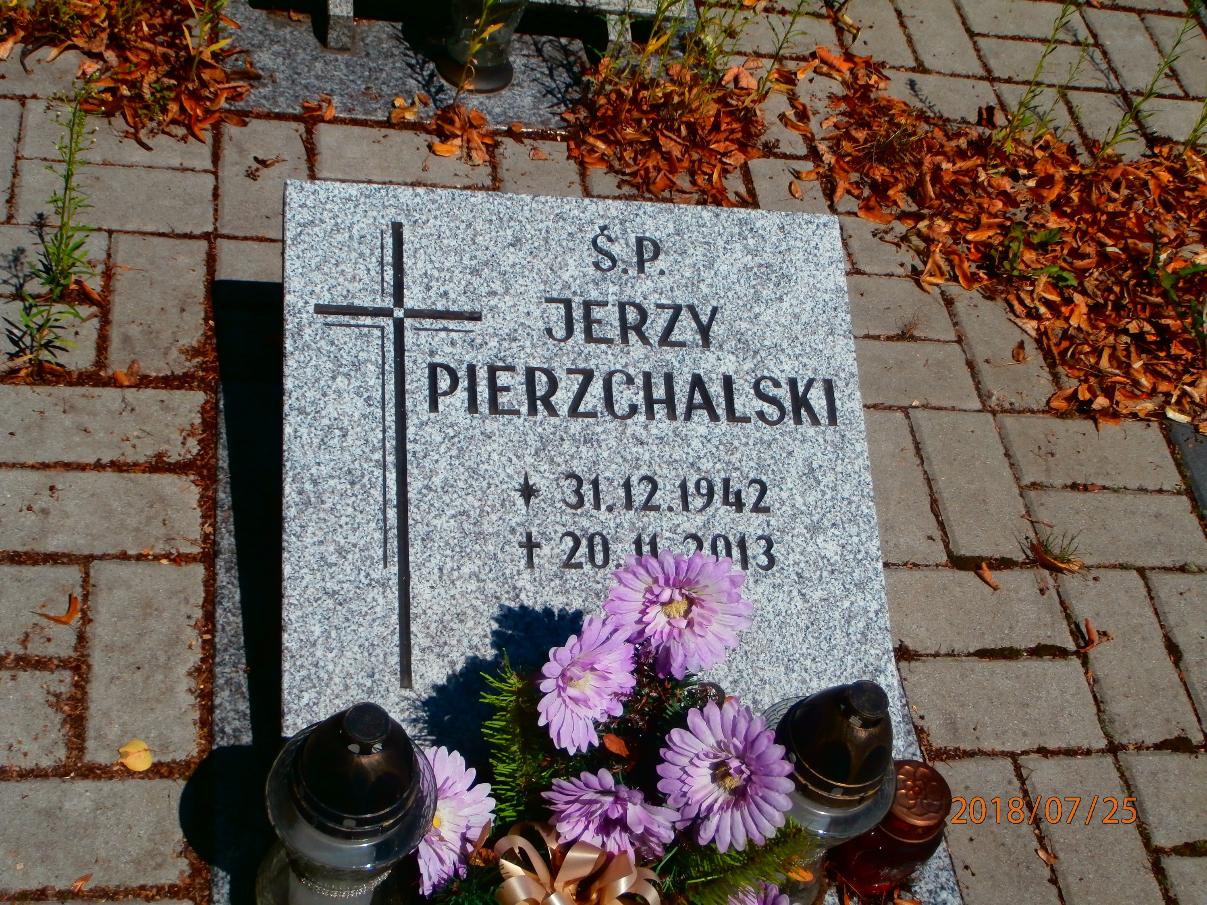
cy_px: 452
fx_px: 1639
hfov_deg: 40.4
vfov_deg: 30.9
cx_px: 604
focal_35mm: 47
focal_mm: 8.29
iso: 100
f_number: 4.2
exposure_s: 1/1600
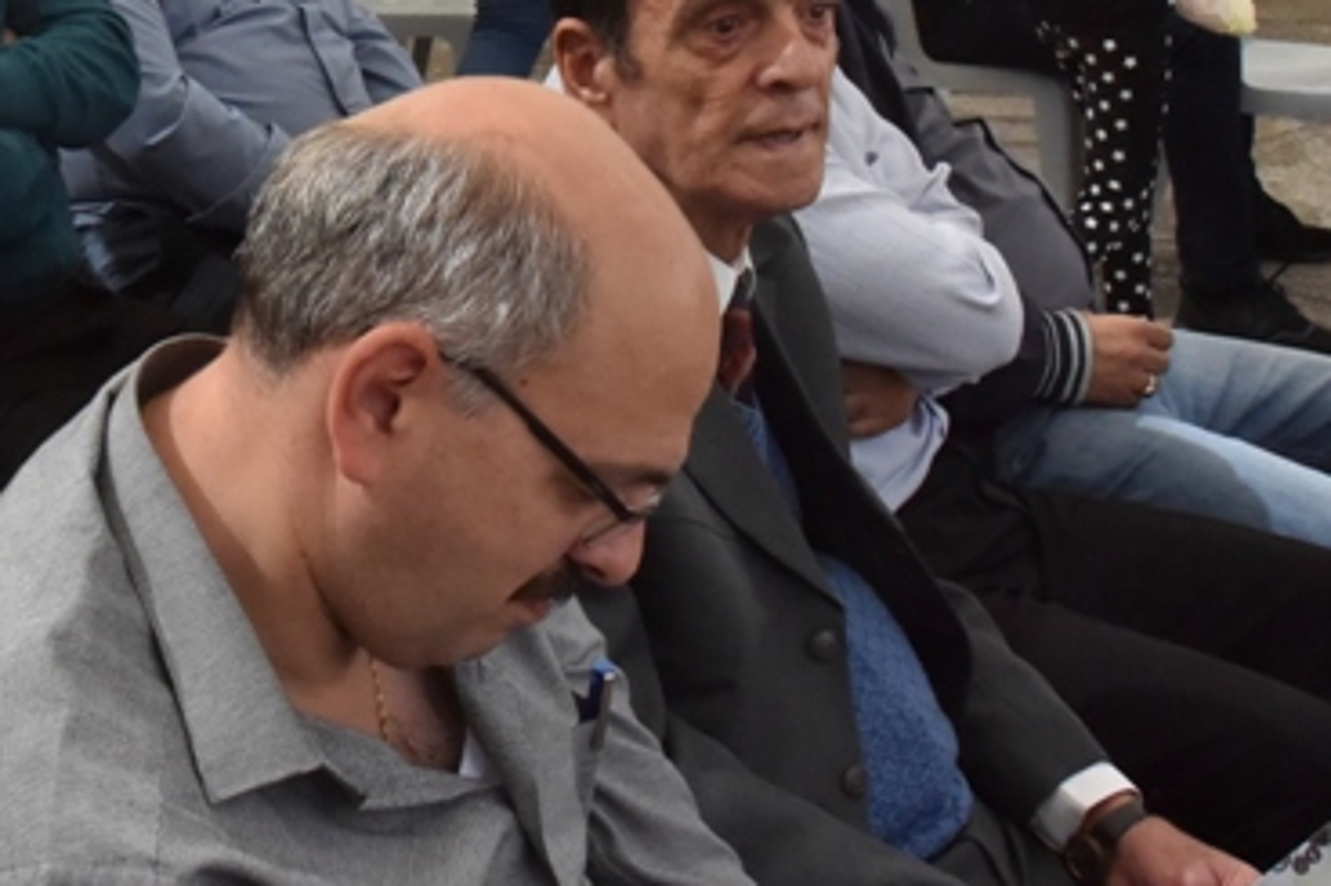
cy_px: 175
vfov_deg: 17.3
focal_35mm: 78
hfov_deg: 25.6
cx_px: 293
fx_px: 2882
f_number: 18
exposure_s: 1/1250
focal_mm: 28
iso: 3200
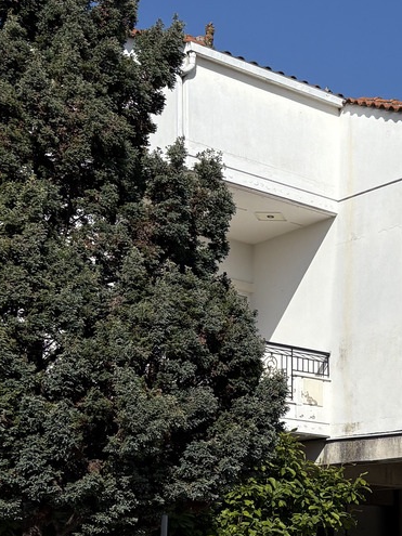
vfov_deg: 24.5
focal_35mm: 75
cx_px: 551
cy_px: 563
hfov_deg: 18.1
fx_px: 1162
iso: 50
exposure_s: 1/6329
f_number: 1.6
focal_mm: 5.96
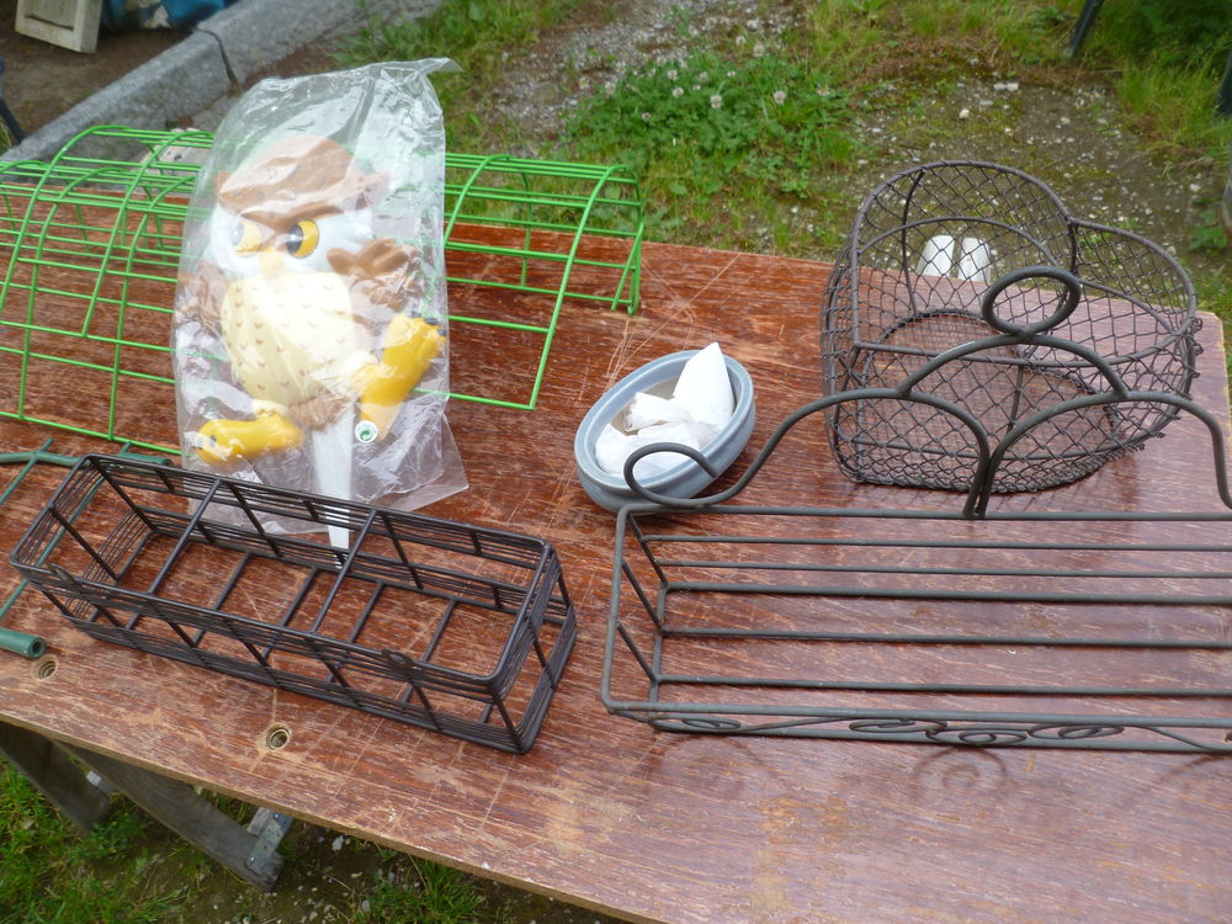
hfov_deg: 63.4
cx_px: 616
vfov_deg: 49.7
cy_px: 462
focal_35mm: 28
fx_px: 997
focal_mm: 5
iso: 80
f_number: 3.3
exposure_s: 1/60
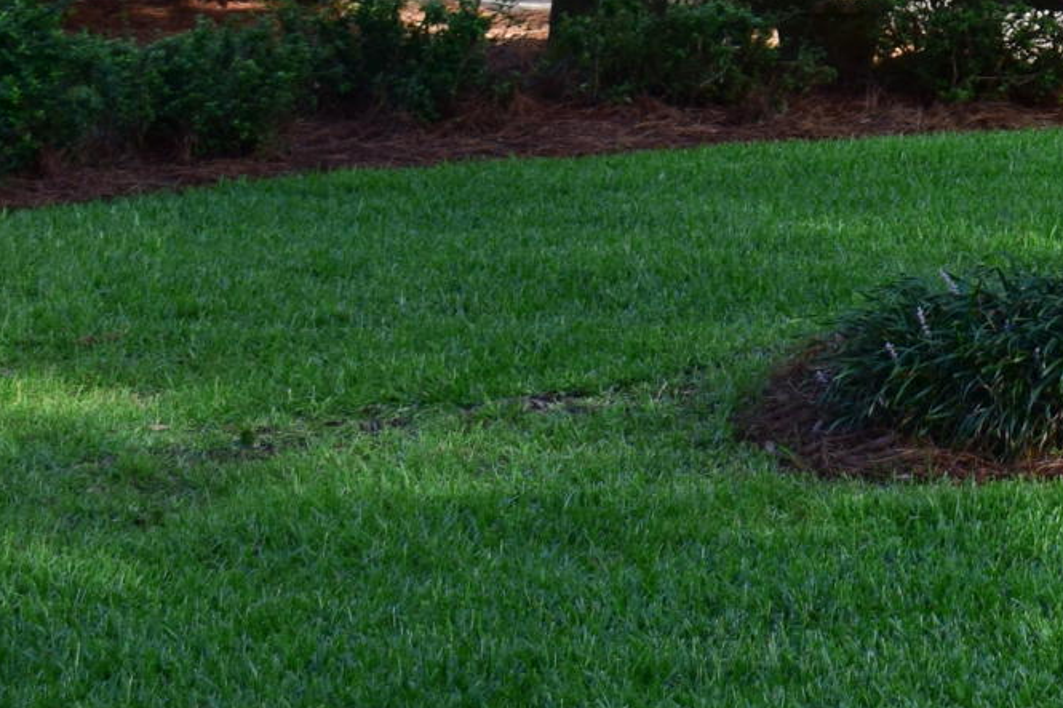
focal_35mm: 176
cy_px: -631
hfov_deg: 11.1
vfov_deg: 7.5
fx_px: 5195
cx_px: 1691
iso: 160
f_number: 3.8
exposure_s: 1/200
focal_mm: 26
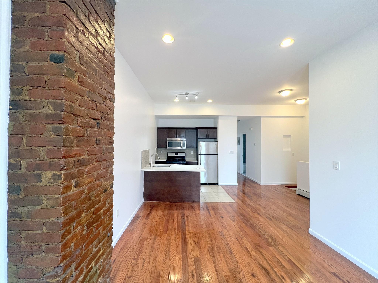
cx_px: 189
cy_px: 142
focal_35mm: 13
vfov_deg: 89.9
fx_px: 142
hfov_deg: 106.2
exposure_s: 1/120
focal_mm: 1.57
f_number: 1.8
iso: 125
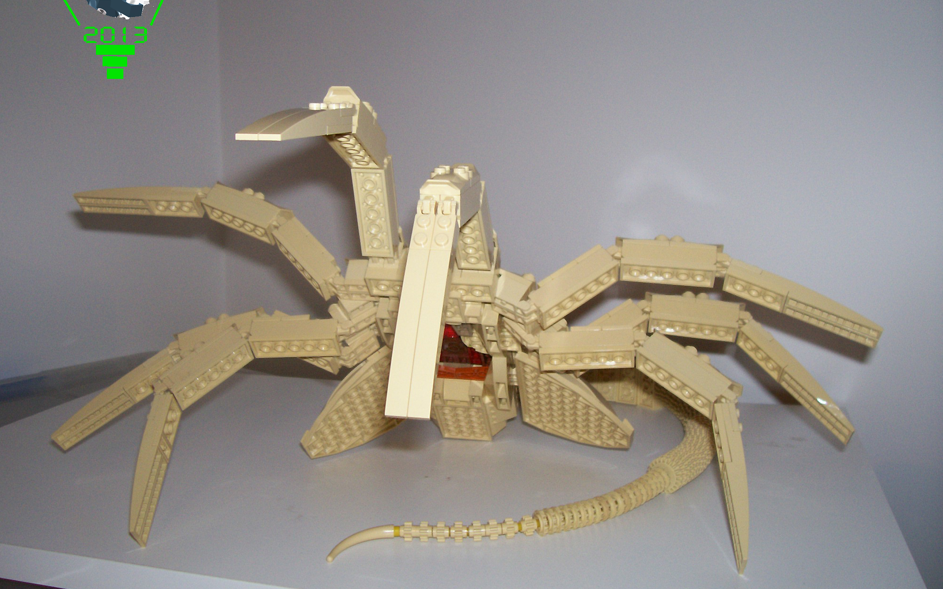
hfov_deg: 52.7
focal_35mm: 37
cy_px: 270
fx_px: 951
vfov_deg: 34.4
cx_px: 467
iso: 80
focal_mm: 5.6
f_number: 2.7
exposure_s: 1/64
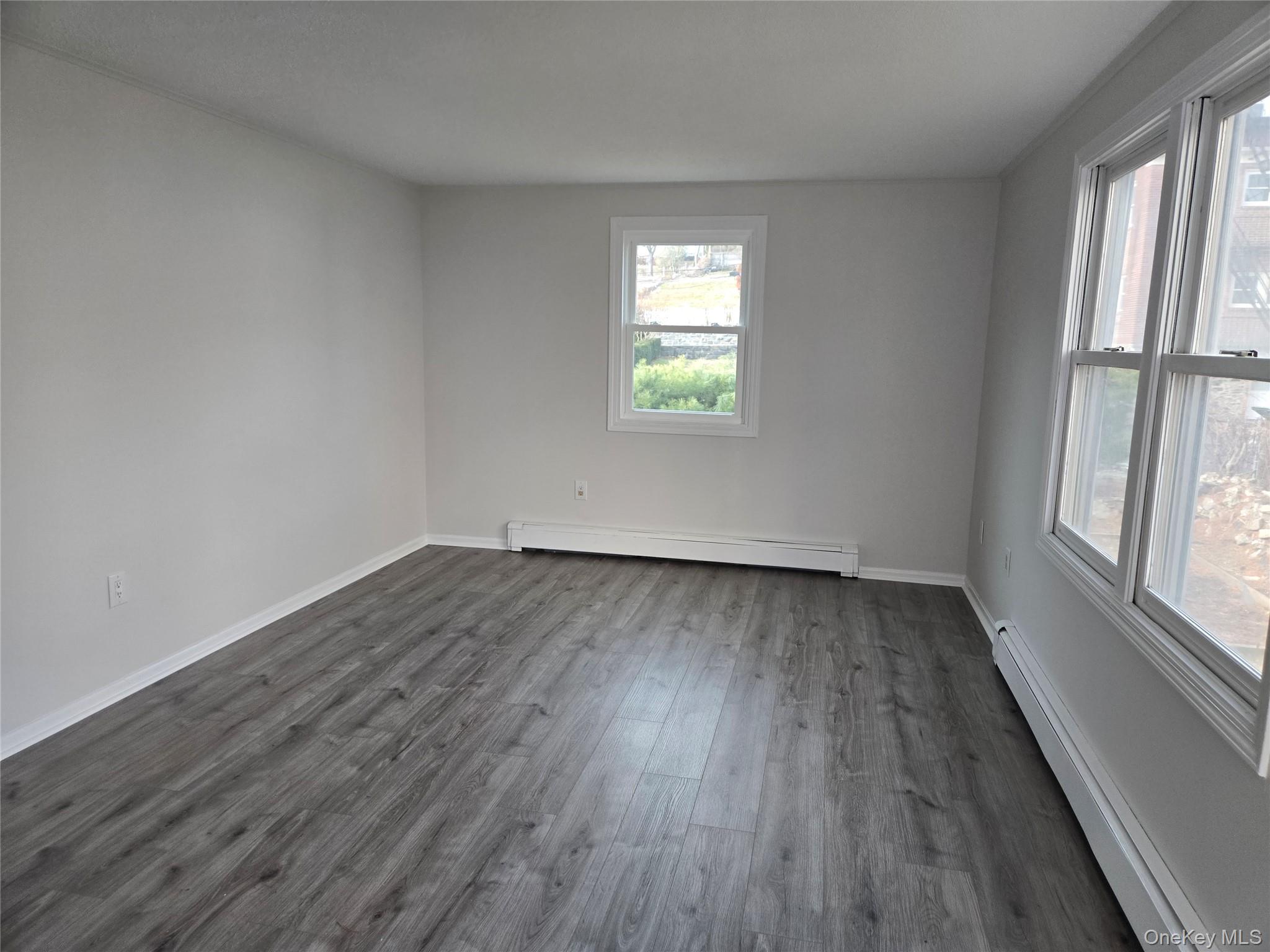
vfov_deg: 58.9
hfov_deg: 73.9
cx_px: 635
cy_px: 476
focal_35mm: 23
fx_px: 844
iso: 125
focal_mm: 5.4
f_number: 1.8
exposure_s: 1/180
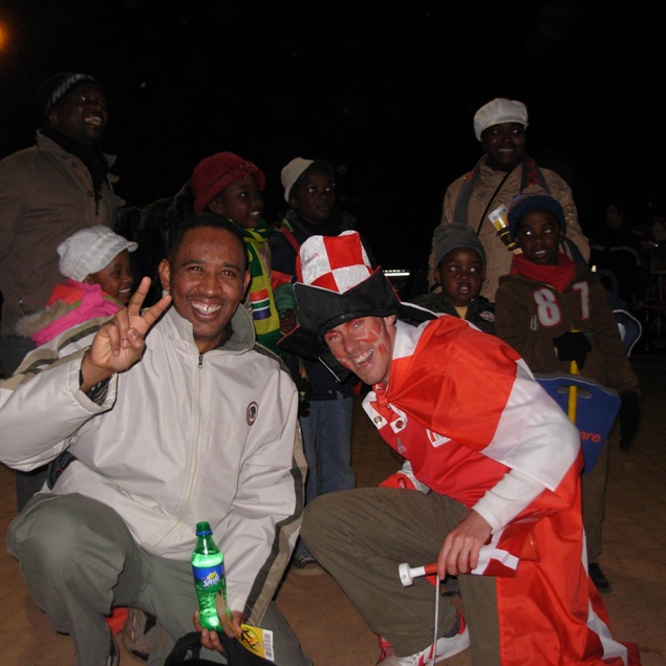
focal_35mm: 45
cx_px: 281
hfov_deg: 37.5
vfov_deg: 37.6
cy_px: 334
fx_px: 980
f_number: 2.9
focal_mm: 6.3
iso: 173
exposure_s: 1/49.3
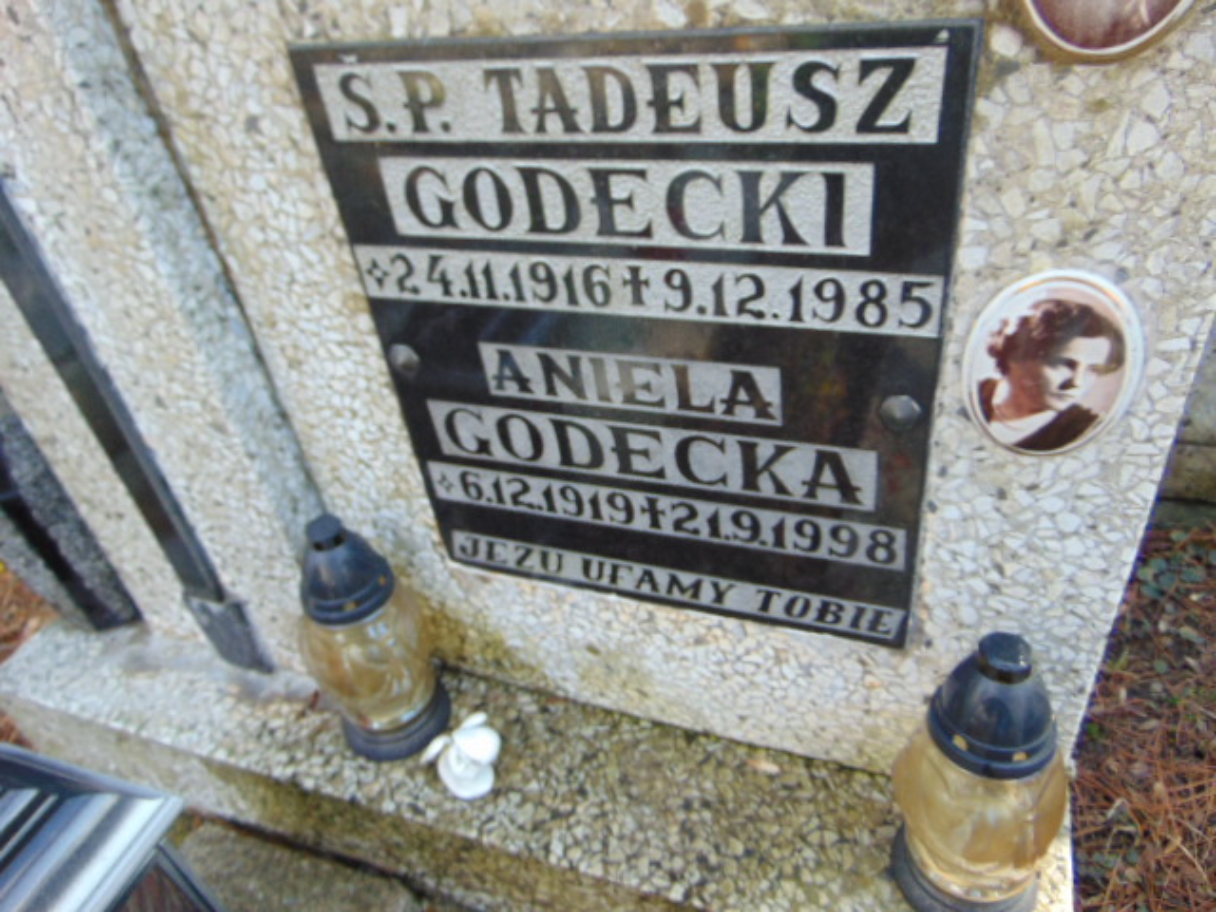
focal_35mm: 25
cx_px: 608
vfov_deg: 54.9
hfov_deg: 69.4
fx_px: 878
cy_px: 456
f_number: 3
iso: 100
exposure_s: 1/125
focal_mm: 4.5
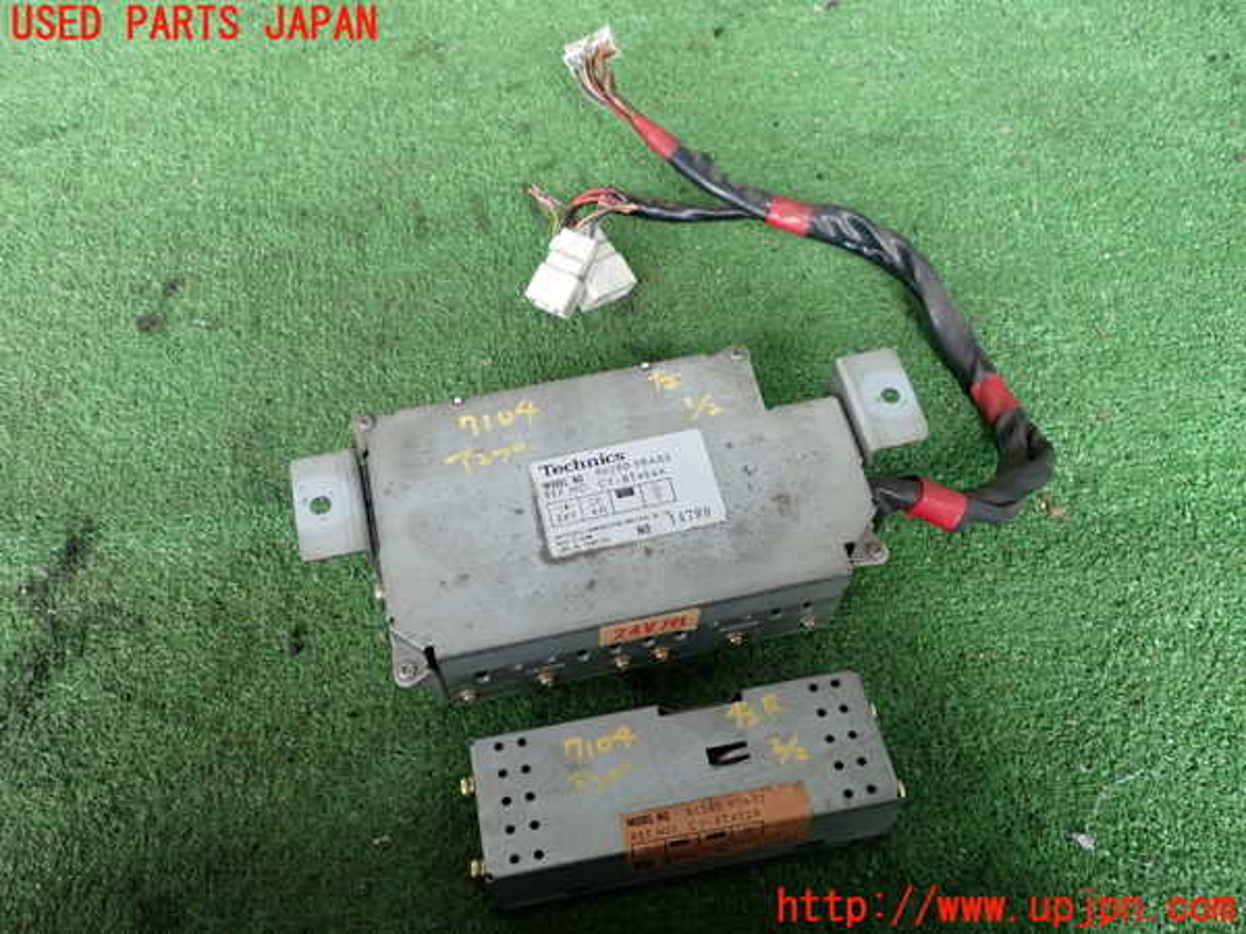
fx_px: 1152
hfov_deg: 56.8
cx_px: 623
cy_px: 467
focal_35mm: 32
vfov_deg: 44.2
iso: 320
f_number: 2.4
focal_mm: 5.87
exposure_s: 1/30
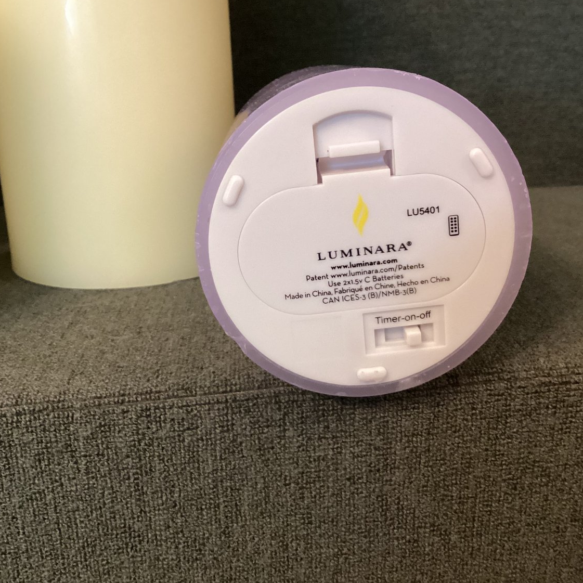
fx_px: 705
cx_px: 296
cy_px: 288
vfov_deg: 44.9
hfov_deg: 44.9
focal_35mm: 37
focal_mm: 3.3
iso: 320
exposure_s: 1/40
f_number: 2.4
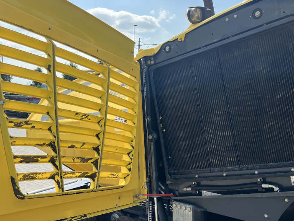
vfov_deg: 38.7
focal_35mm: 37
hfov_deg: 50.0
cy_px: 108
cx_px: 165
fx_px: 314
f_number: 1.5
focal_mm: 5.7
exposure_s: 1/2165
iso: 50
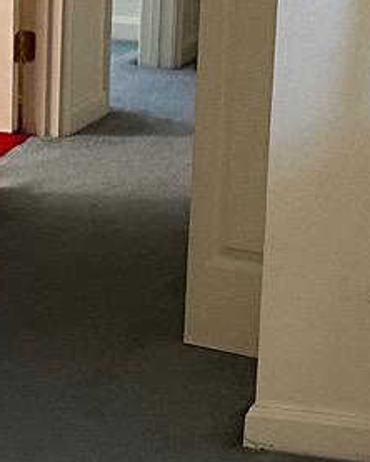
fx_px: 2365
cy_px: 305
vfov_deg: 11.1
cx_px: -152
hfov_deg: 8.8
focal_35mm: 173
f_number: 1.78
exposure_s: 1/60
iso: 320
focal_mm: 6.86
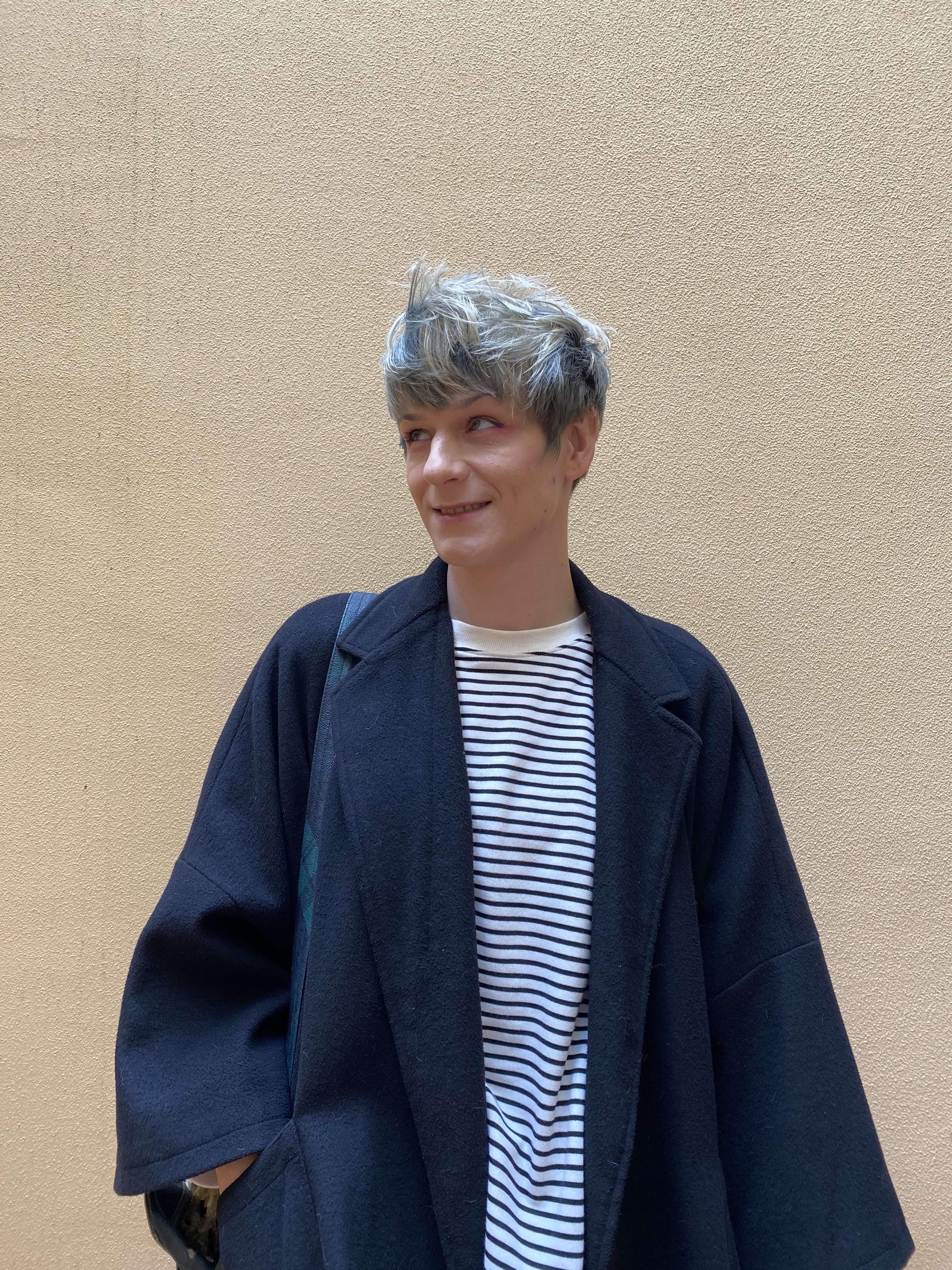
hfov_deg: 53.1
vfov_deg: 67.3
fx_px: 953
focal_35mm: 26
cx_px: 476
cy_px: 635
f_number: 1.8
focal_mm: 4.25
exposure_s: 1/100
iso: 64
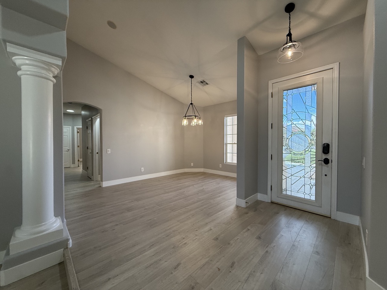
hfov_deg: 102.1
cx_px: 194
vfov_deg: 85.7
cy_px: 145
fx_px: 157
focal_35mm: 14
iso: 250
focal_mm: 2.22
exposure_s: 1/120
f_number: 2.2
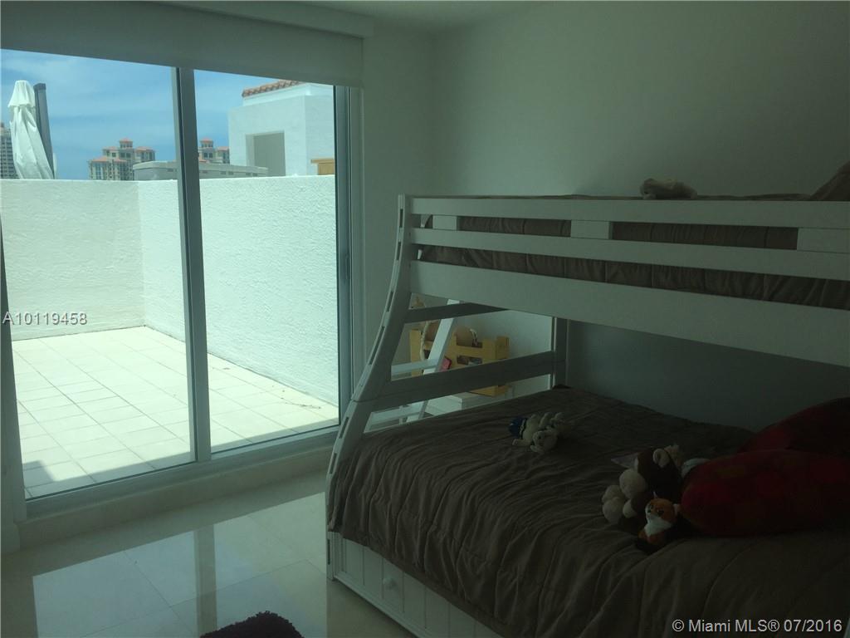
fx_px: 712
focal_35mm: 29
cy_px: 319
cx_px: 425
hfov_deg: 61.7
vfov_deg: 48.2
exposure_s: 1/1980
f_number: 2.2
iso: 32
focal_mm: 4.15
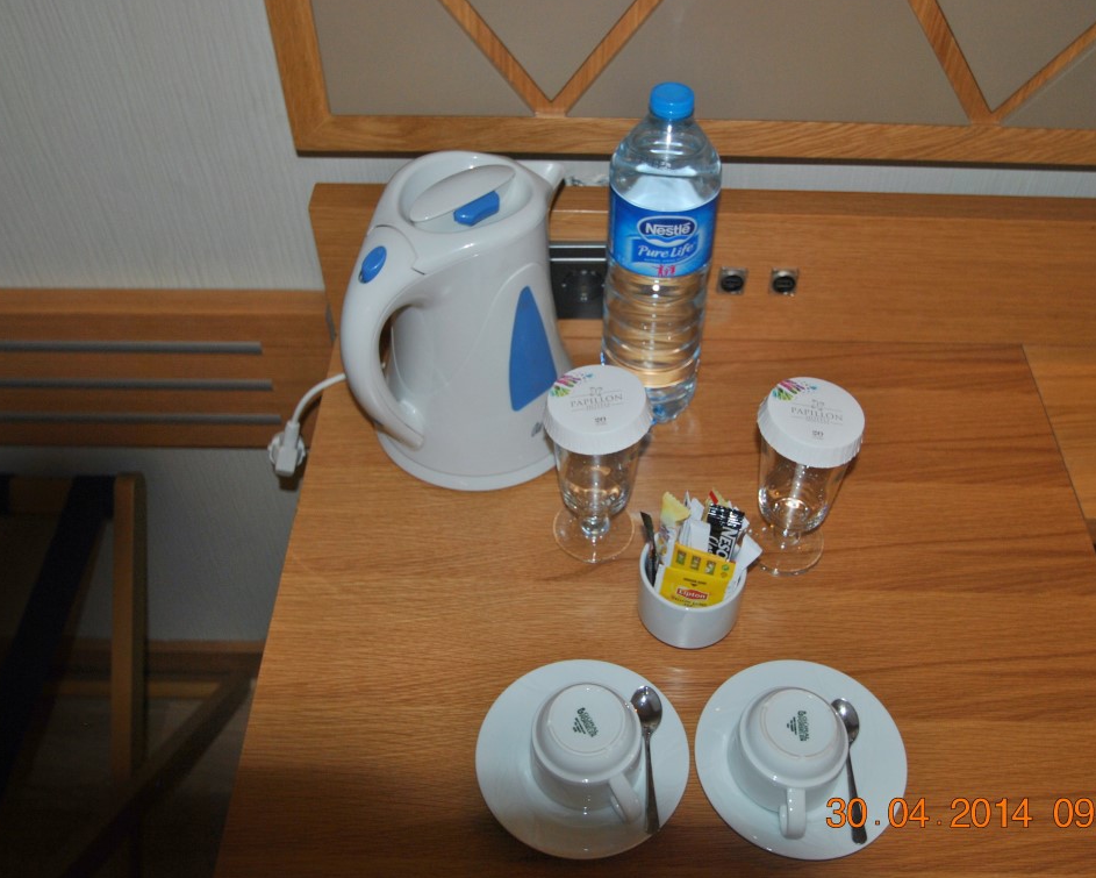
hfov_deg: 54.7
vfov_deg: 45.1
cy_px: 434
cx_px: 617
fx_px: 1057
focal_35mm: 33
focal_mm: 19
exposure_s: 1/60
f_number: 4.2
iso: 200
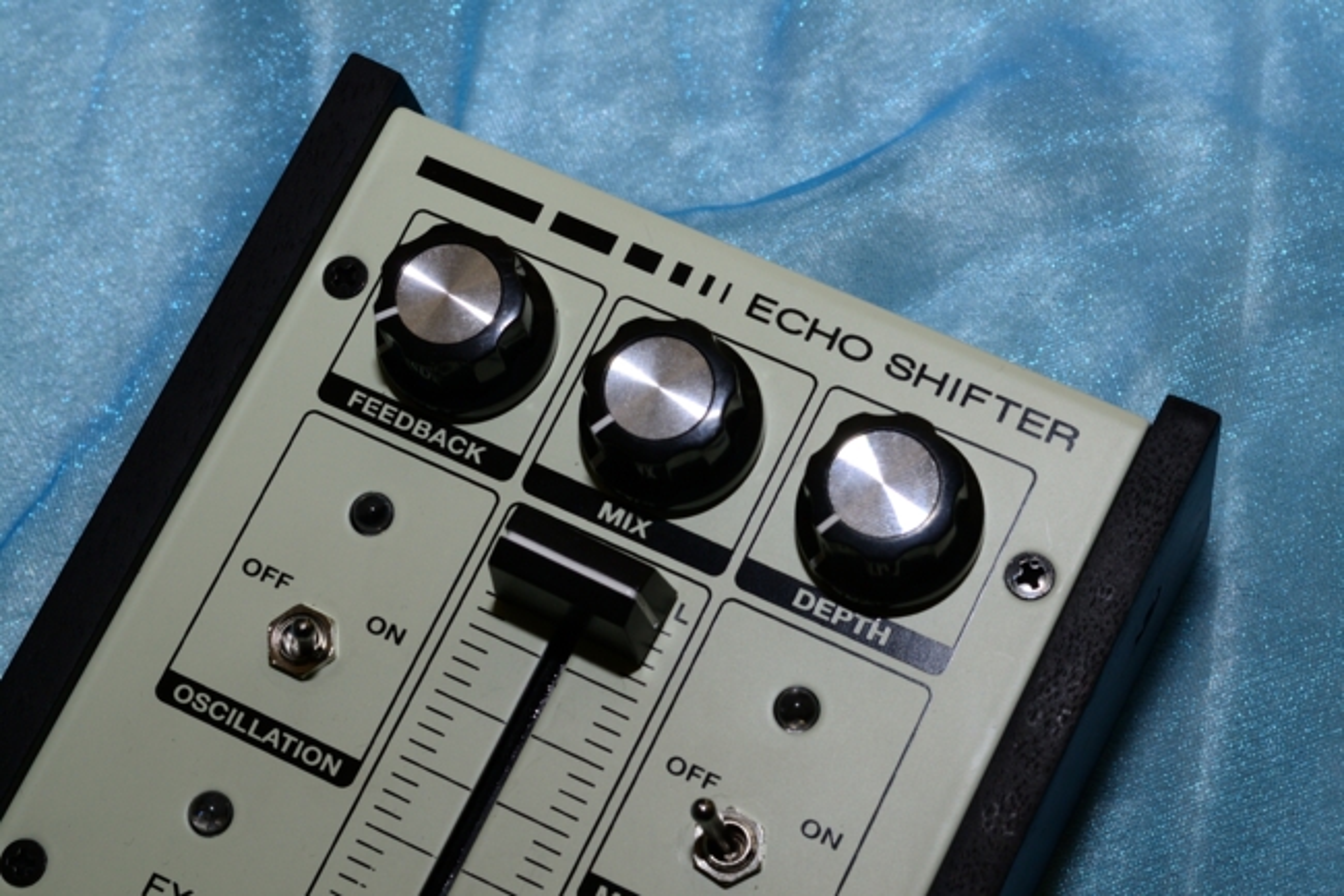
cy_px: 448
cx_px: 672
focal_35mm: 82
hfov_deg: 24.6
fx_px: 3079
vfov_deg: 16.5
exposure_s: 1/60
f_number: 13
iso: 400
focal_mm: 55
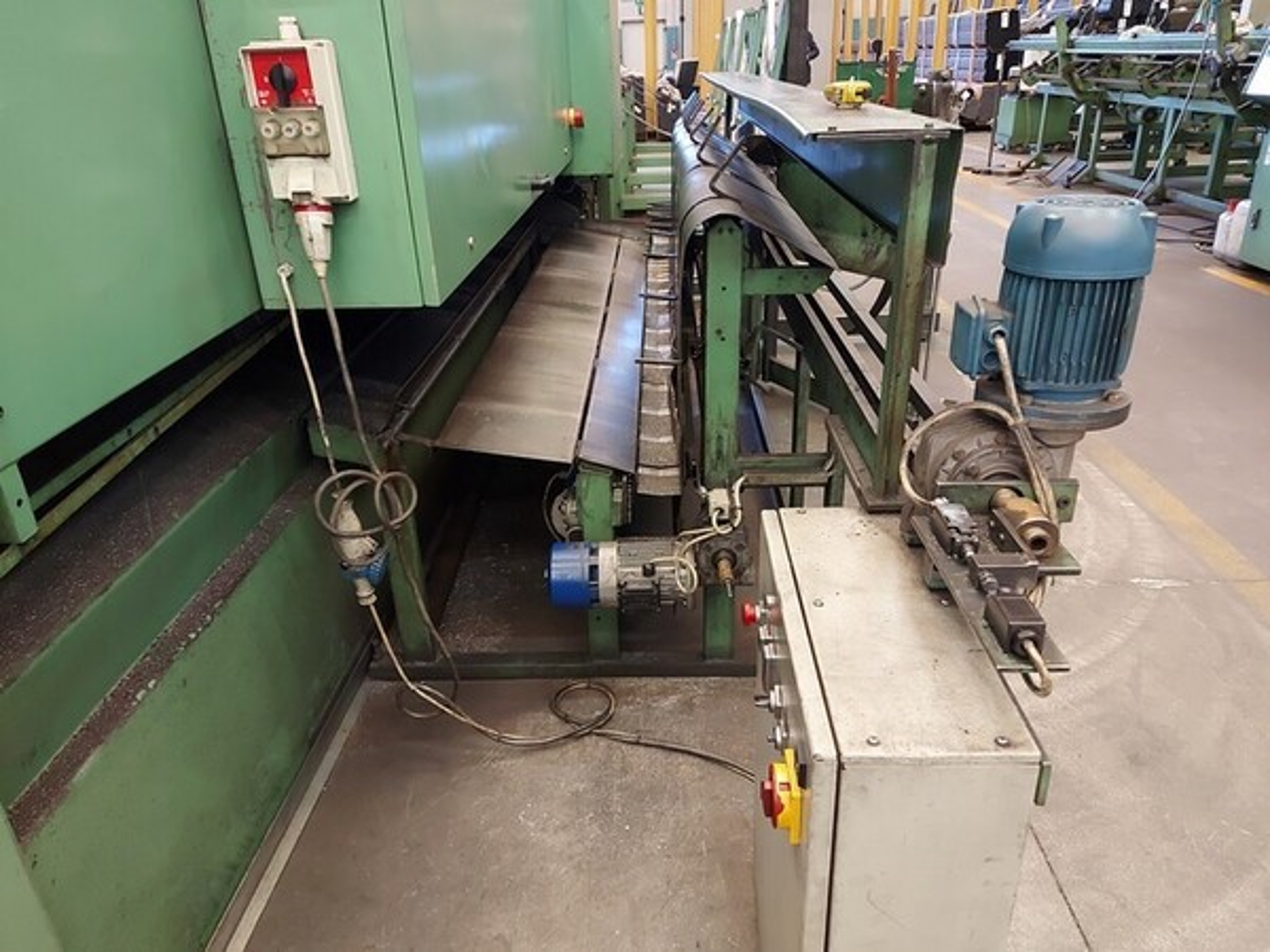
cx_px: 635
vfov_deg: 56.8
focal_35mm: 24
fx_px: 881
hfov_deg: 71.6
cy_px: 476
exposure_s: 1/24
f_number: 1.8
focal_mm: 5.23
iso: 320
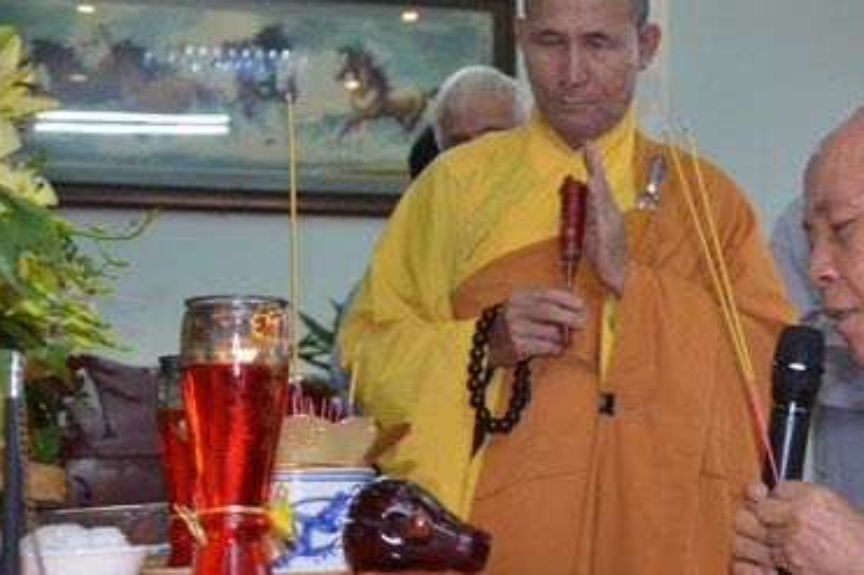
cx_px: 710
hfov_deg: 21.9
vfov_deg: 14.9
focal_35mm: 92
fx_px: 2204
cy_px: 239
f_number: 4.5
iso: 640
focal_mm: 35
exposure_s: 1/60
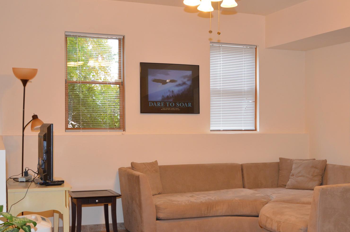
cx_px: 208
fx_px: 486
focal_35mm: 50
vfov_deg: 26.9
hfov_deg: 39.5
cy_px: 133
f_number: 4.5
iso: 720
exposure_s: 1/60
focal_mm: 24
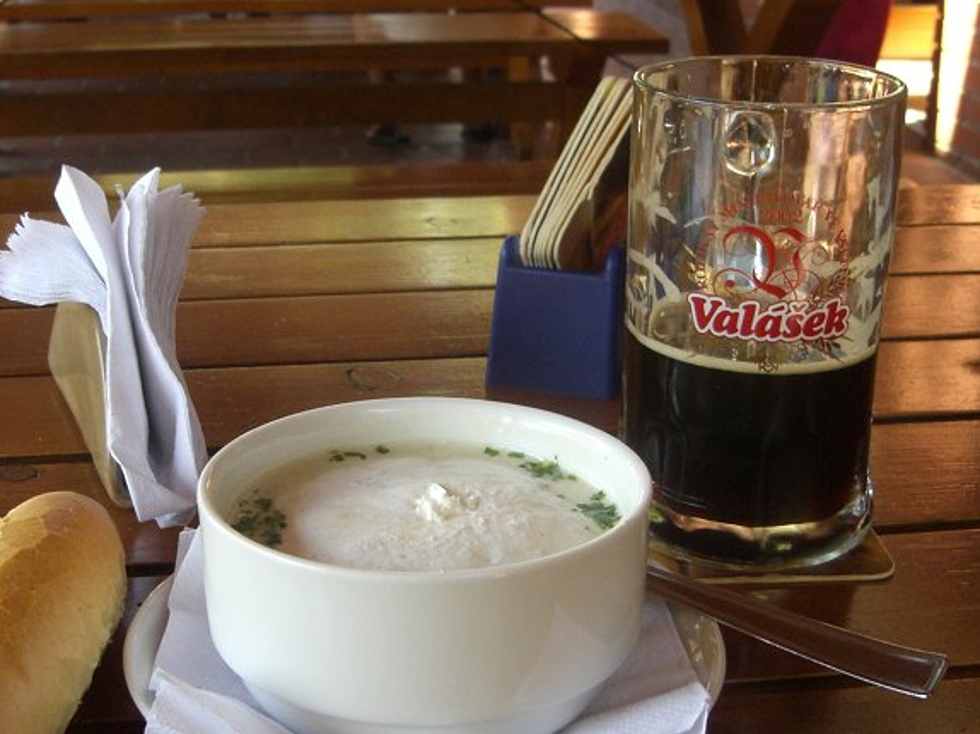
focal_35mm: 53
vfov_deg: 27.4
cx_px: 425
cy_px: 447
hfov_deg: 36.1
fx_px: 1500
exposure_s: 1/100
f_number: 3.1
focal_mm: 6.3
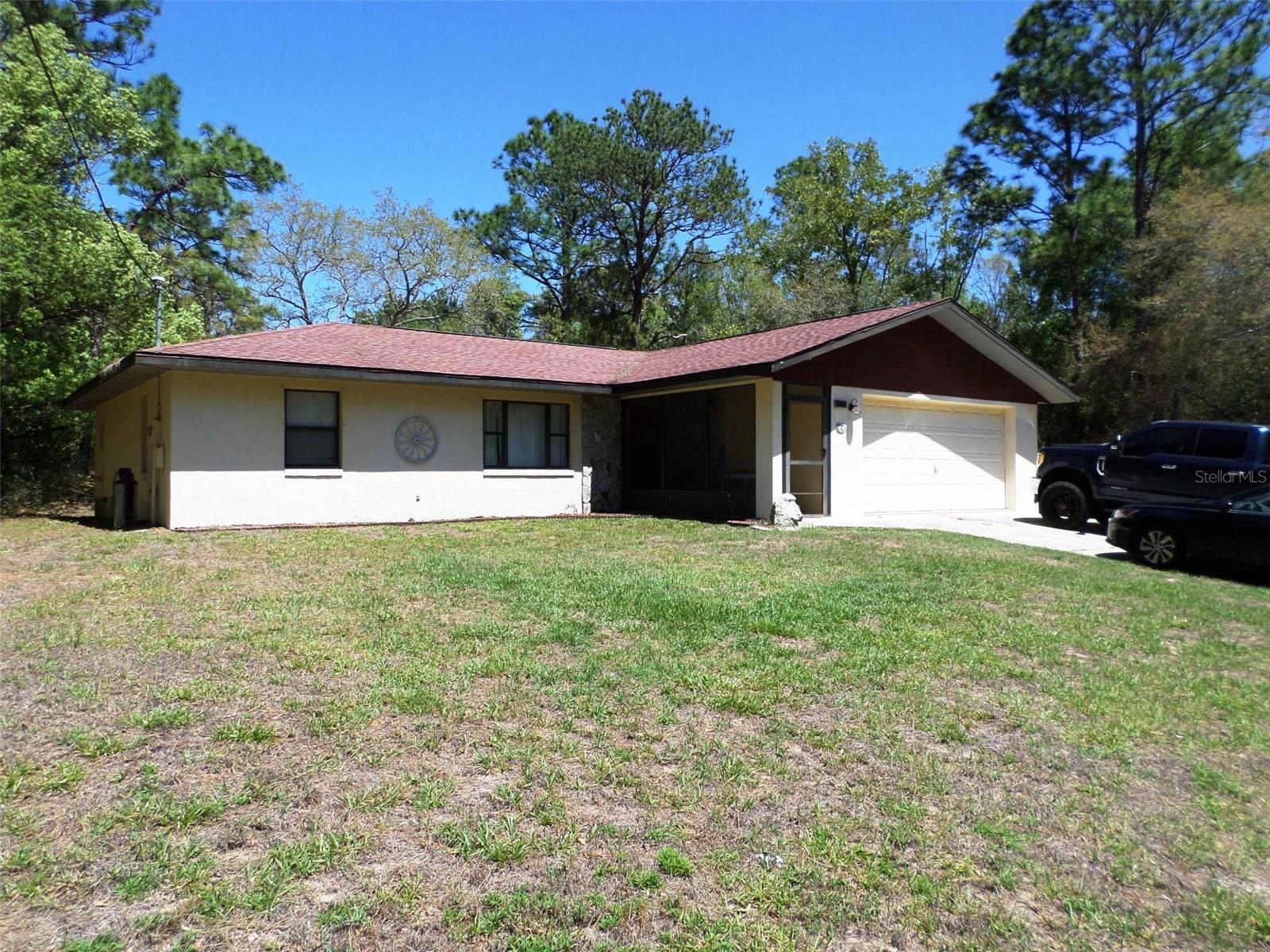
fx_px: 917
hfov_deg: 69.4
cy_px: 476
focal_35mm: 25
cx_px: 635
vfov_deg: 54.9
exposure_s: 1/1000
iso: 80
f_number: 2.5
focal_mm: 4.5
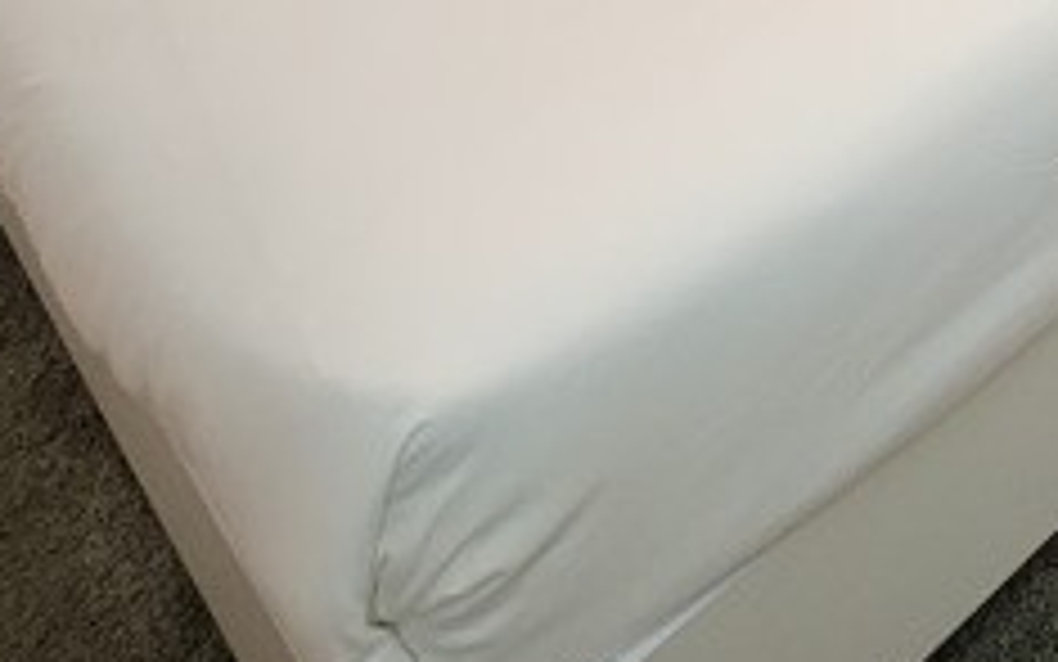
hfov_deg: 26.4
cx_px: 1517
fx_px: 1730
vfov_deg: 14.3
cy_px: -937
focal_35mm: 60
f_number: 2.2
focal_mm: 2.2
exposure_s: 1/40
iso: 320
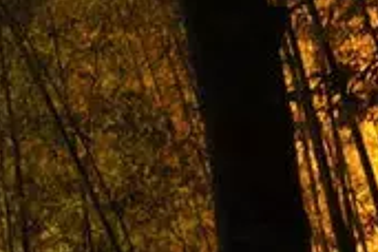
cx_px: -210
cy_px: -4
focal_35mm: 184
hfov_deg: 10.7
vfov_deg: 7.4
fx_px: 1929
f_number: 2
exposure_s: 1/13
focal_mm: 35
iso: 1600
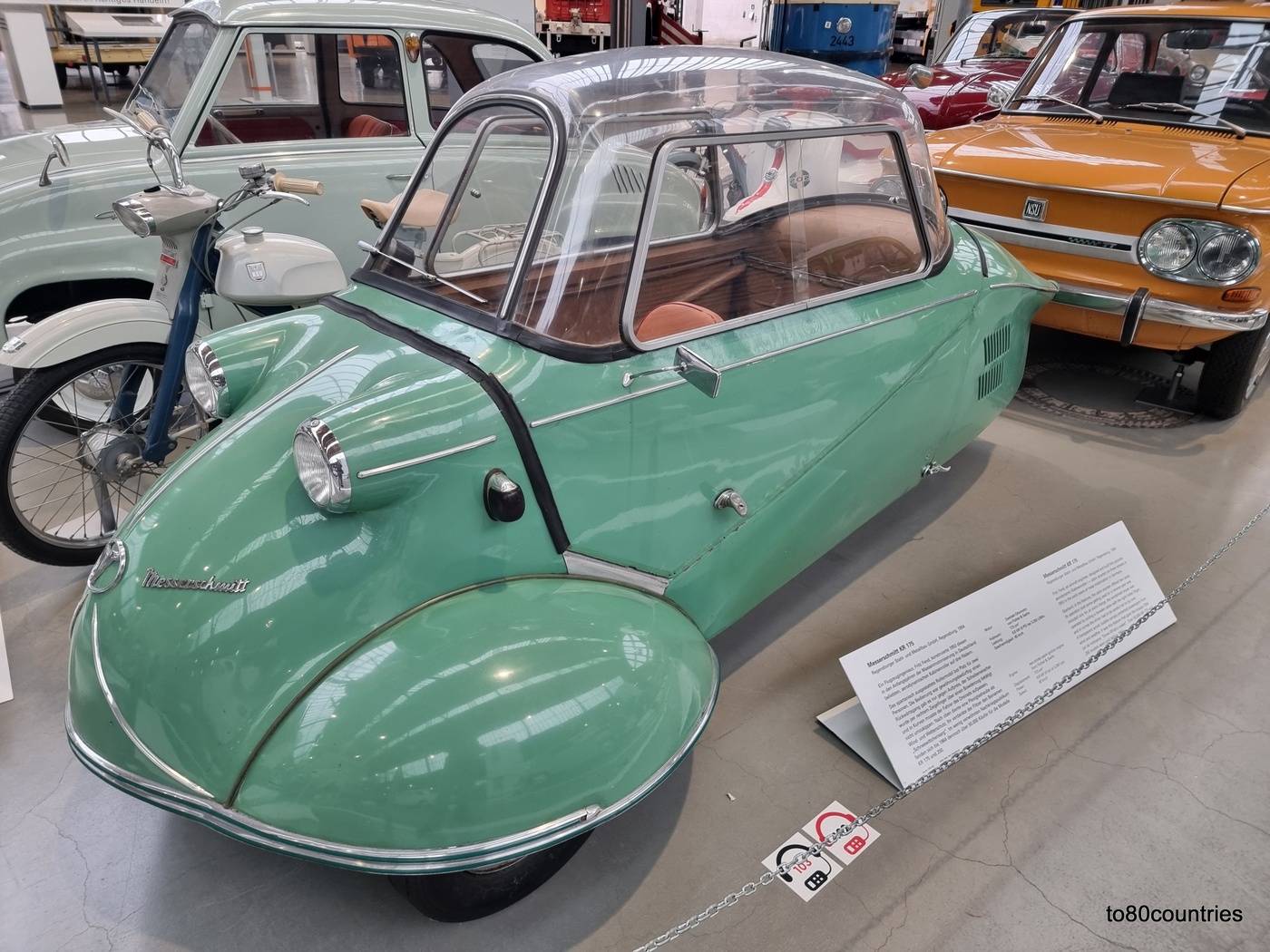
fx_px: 881
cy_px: 476
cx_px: 635
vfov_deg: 56.8
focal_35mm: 24
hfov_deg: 71.6
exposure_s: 1/100
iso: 100
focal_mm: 6.7
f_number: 1.8
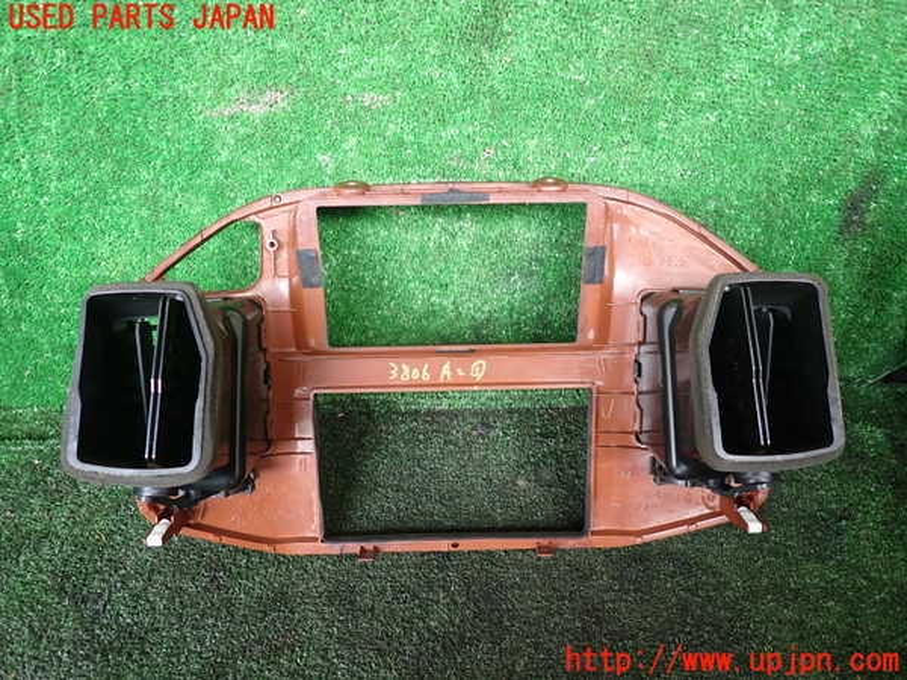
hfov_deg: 69.4
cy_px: 340
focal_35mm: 25
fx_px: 655
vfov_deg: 54.9
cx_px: 454
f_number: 2
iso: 200
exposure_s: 1/60
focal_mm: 4.5
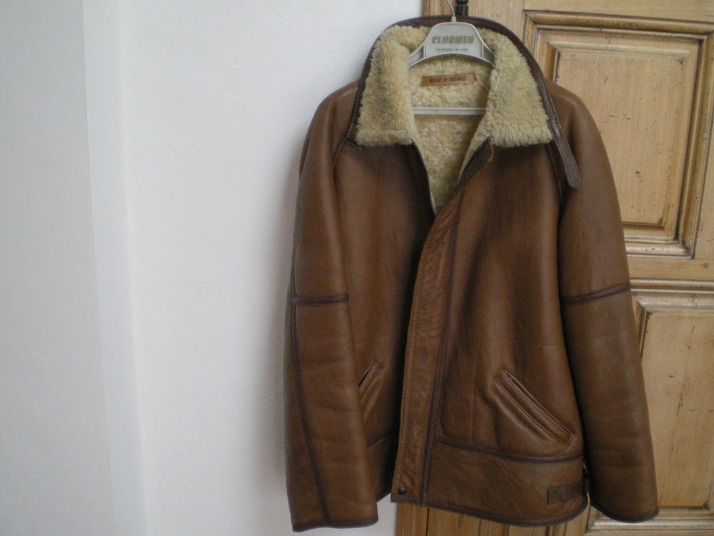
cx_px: 357
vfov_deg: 37.7
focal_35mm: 38
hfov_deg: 49.0
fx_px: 784
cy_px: 268
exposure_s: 1/30
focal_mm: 6.3
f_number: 3.1
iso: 400
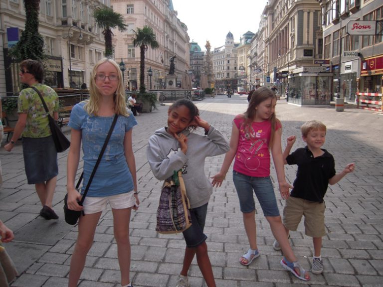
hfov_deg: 63.4
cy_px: 144
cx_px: 192
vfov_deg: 49.7
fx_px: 310
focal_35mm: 28
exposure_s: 1/250
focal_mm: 5
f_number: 5.4
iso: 100
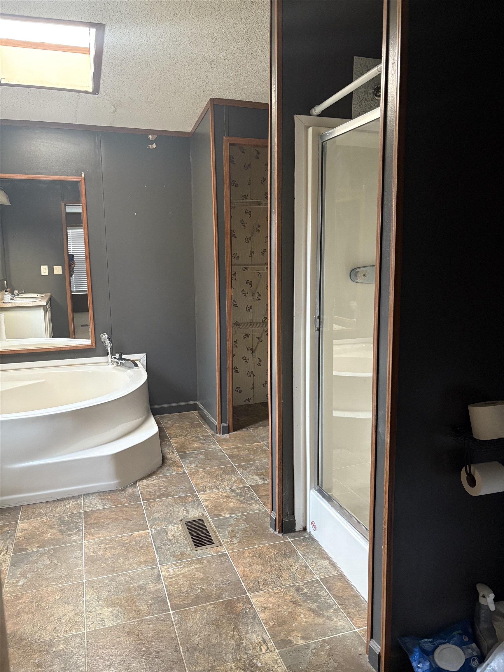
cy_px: 336
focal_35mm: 26
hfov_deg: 53.1
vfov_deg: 67.3
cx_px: 252
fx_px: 505
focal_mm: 5.96
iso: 400
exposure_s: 1/60
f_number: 1.6
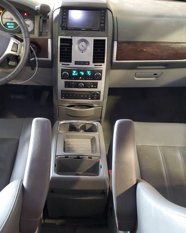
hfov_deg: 37.2
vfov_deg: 45.8
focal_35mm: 40
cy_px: 126
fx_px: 275
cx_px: 77
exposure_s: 1/20
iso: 298
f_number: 1.5
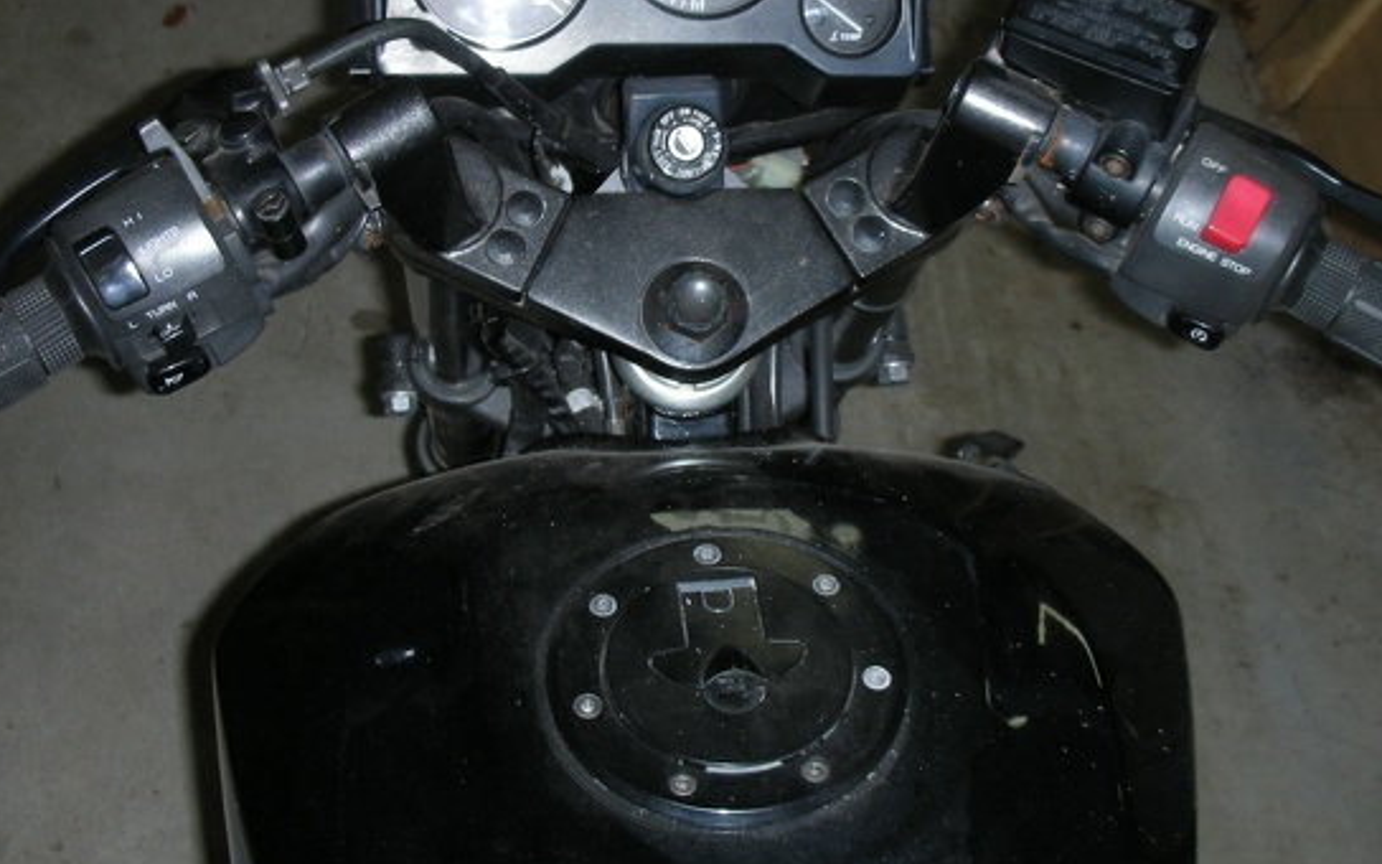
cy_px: 285
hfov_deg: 37.5
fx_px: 2034
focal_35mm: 54
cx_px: 681
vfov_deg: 23.9
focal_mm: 5.8
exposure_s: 1/60
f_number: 2.8
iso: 50
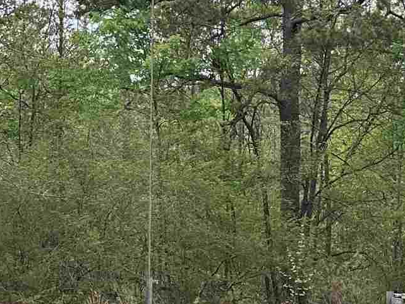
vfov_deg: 12.9
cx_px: 150
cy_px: 190
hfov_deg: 17.1
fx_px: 1346
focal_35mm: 115
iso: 80
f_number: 1.78
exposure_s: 1/1949
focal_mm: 6.86
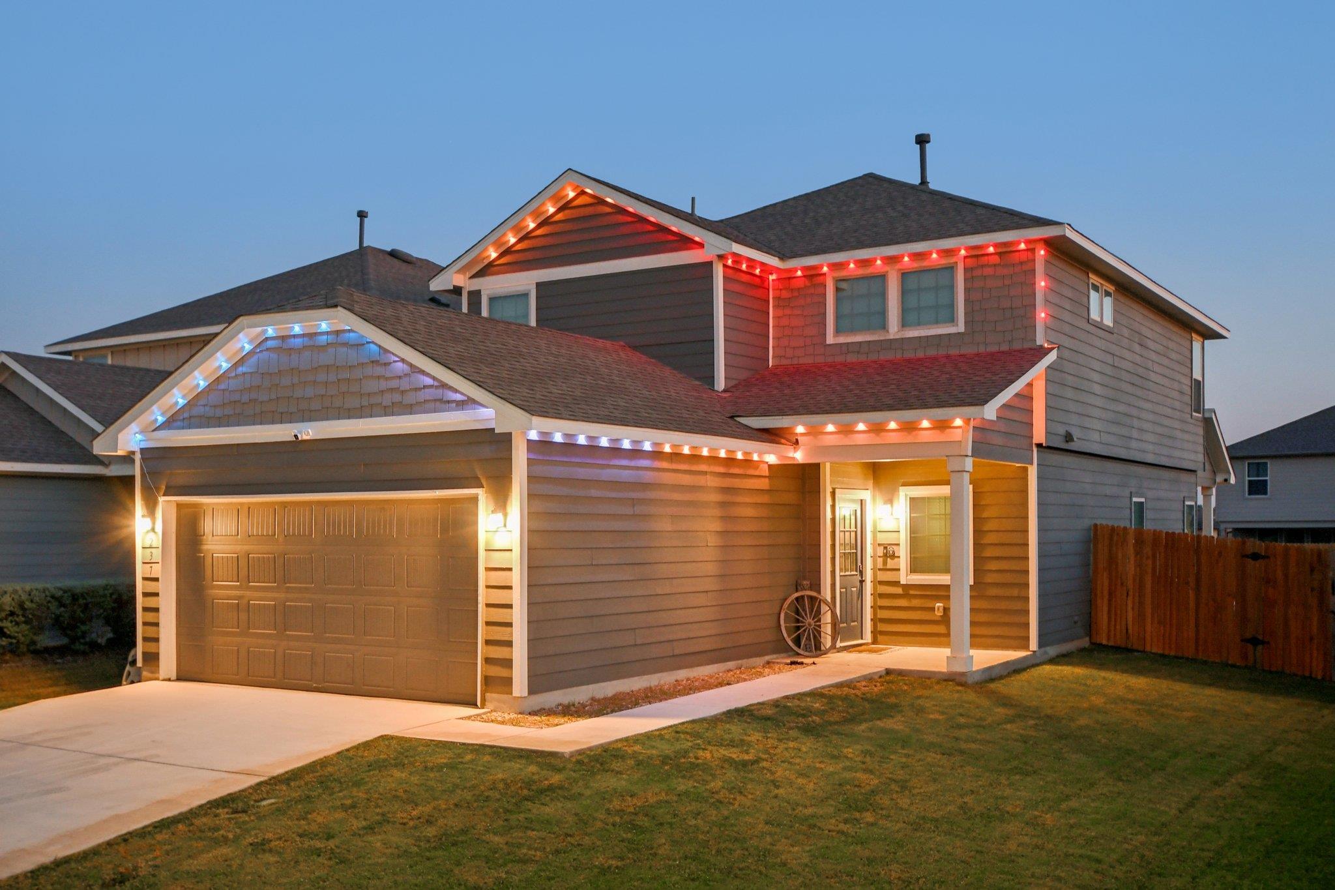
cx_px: 668
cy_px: 445
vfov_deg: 36.9
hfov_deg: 53.1
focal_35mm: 36
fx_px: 1335
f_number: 8
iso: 400
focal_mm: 24
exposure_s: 1
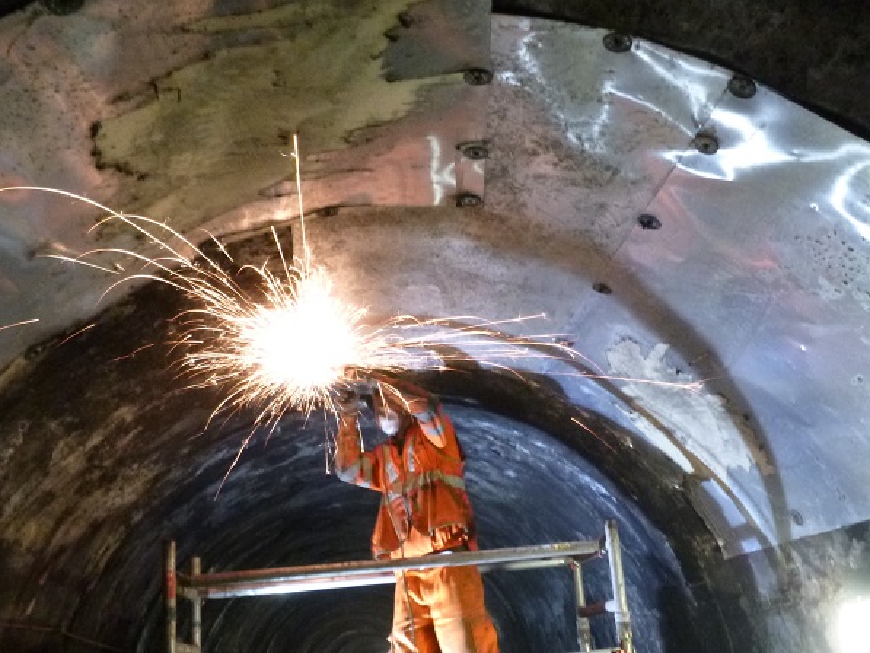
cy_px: 356
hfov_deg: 48.8
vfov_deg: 37.7
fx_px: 955
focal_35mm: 38
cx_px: 495
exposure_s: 1/4
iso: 500
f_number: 3.9
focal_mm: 4.5
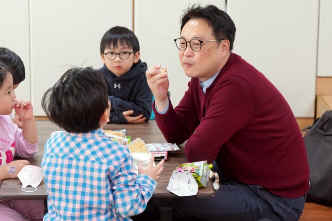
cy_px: 115
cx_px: 119
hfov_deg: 17.2
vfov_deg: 11.5
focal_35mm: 119
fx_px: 1098
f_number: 4
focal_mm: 87
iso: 2000
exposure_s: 1/160
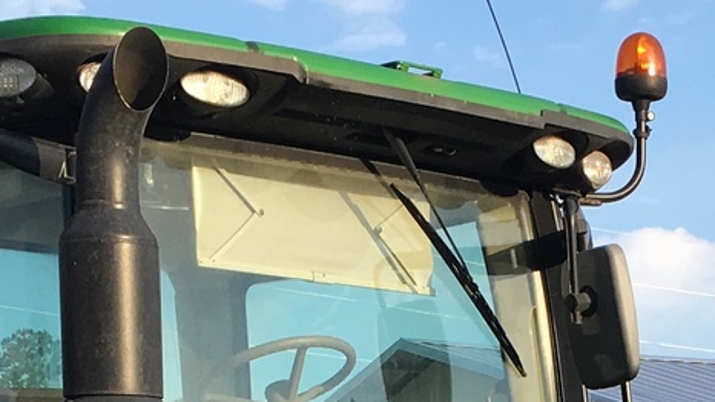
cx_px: 565
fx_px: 2635
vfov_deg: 8.1
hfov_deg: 15.4
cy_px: 945
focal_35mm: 139
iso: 25
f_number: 2.2
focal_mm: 4.15
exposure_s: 1/777
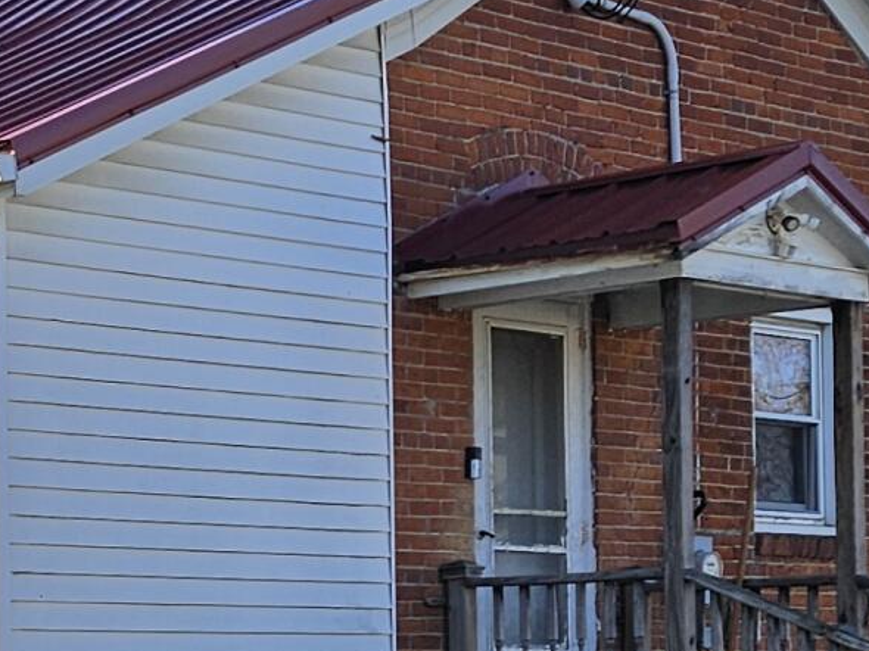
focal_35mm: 117
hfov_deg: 15.9
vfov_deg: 12.5
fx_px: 2936
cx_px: -275
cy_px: 657
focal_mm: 5.4
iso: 32
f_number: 1.8
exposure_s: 1/1628
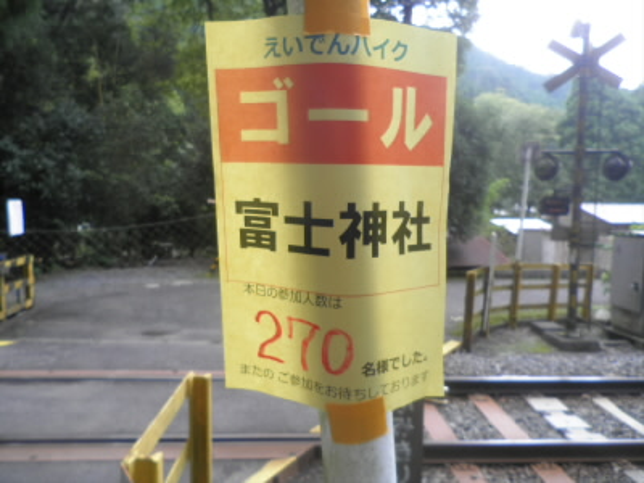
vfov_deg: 51.4
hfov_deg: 65.3
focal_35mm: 27
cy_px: 242
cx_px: 322
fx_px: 502
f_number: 3.2
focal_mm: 4.9
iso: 64
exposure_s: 1/30
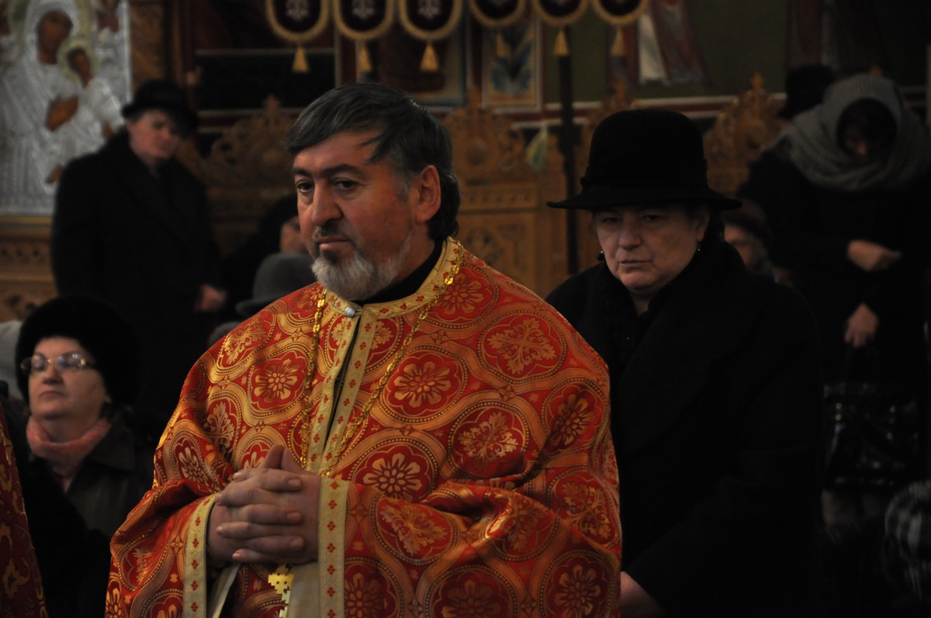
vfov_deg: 8.7
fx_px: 4068
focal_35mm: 158
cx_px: 466
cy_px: 309
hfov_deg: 13.1
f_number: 5.6
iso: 1600
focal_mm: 105
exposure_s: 1/30
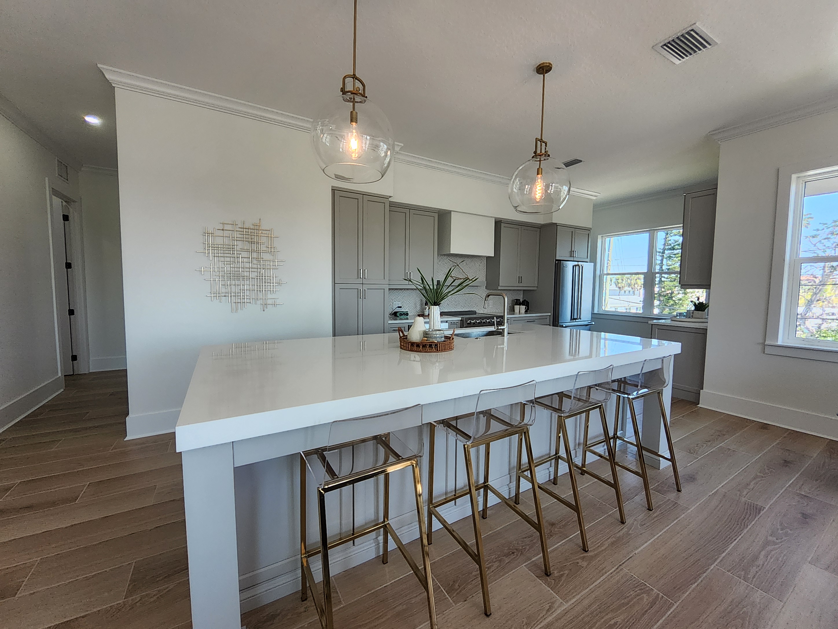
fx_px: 315
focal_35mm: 13
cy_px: 314
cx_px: 419
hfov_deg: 106.1
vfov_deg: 90.0
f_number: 2.2
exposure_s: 1/120
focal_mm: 1.13
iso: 50
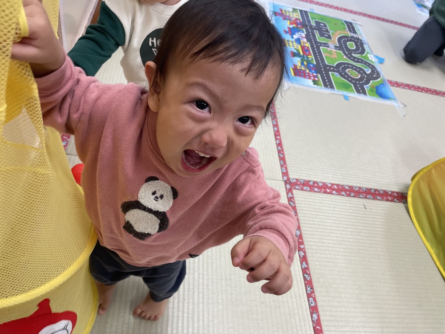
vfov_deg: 53.1
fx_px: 334
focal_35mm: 26
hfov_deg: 67.3
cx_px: 222
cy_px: 167
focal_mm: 4.2
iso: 100
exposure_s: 1/120
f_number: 1.6
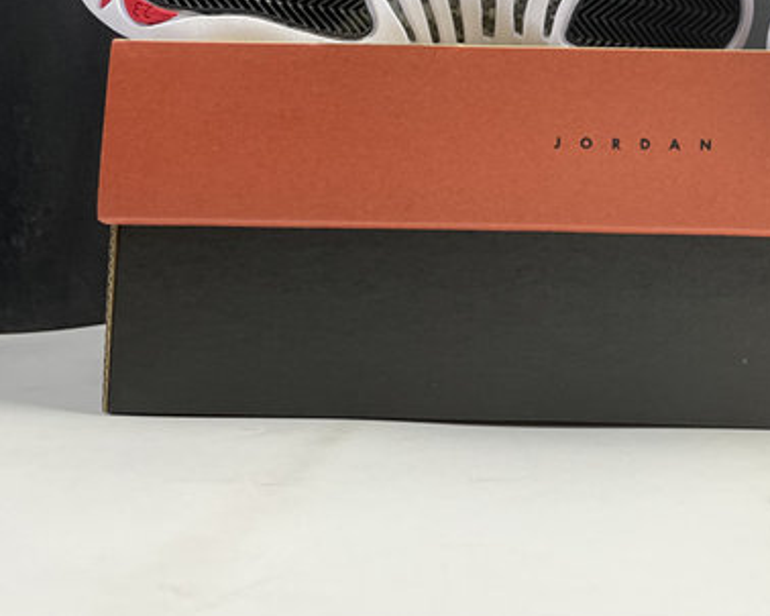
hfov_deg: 38.3
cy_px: 87
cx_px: 599
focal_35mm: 47
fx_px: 1071
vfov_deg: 30.9
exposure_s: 1/100
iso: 100
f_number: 1.6
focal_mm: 4.2
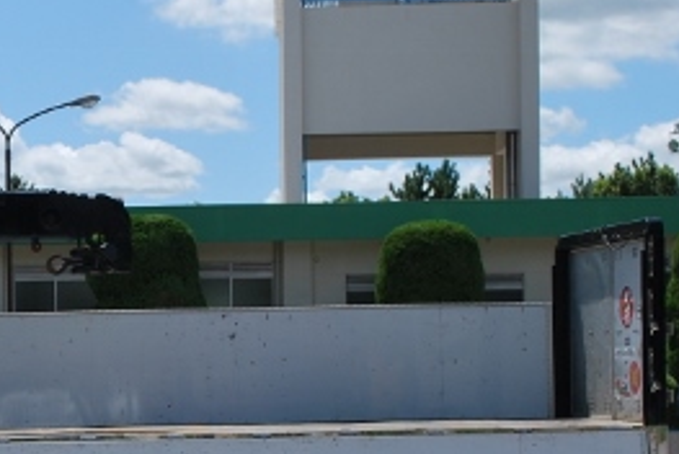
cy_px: 371
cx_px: -62
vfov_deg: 11.7
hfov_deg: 16.9
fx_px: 2209
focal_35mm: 117
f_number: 8
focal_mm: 32
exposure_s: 1/250
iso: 100
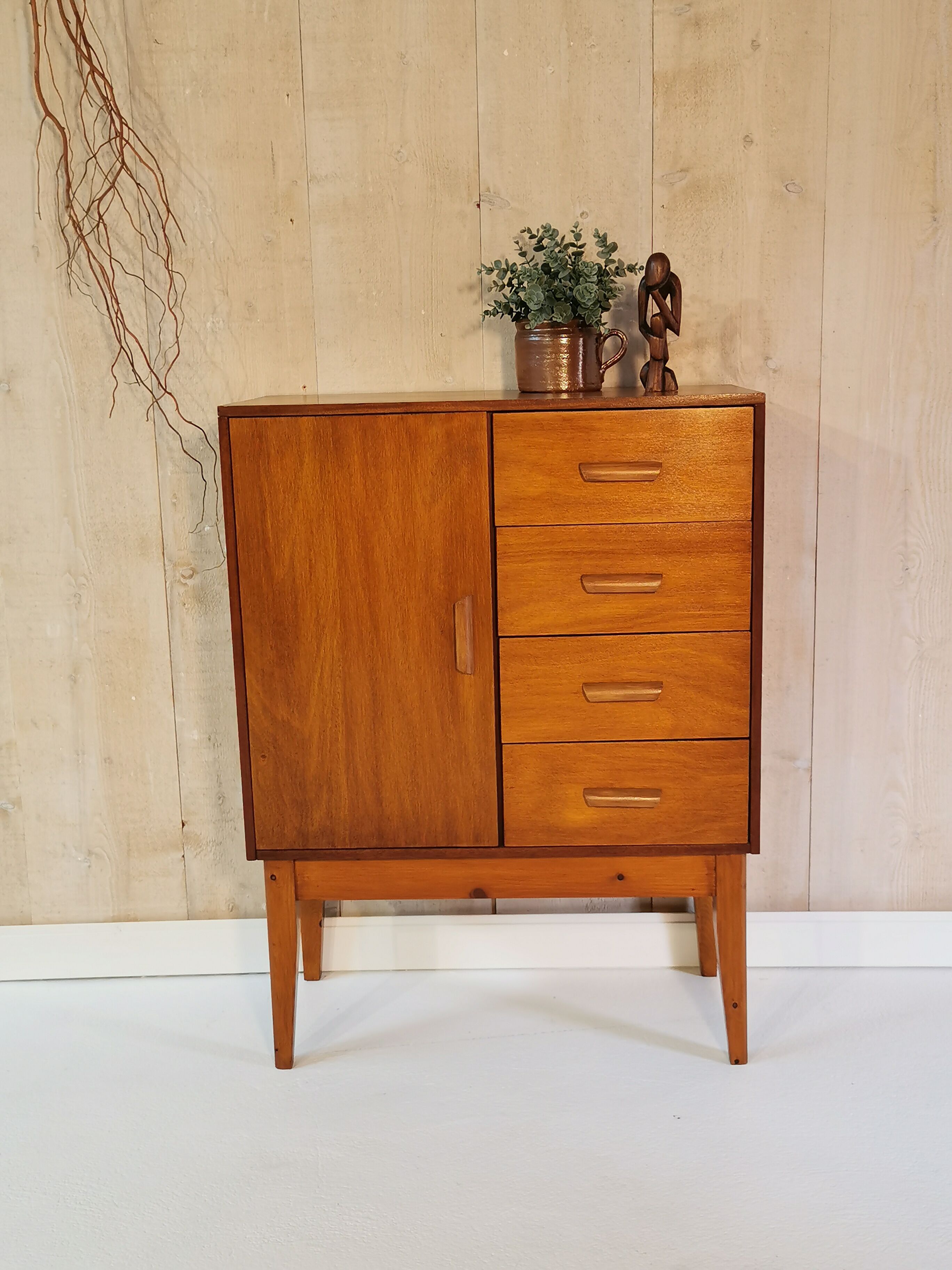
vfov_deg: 47.9
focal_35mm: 39
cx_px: 476
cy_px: 635
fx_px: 1430
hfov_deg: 36.8
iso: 125
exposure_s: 1/100
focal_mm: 5.58
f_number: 1.8
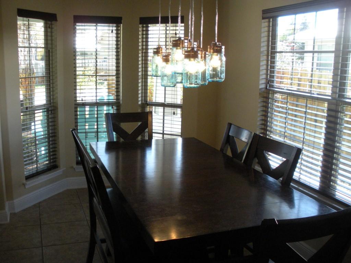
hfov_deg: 51.4
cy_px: 132
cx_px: 176
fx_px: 365
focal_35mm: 36
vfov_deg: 39.7
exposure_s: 1/102
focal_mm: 6.3
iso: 319
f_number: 3.5
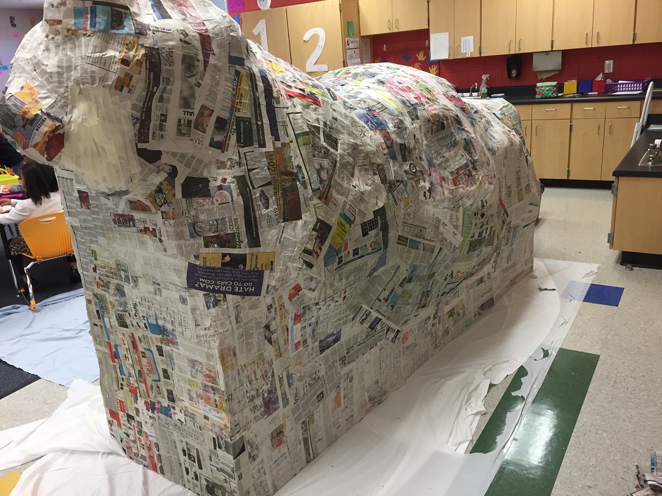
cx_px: 331
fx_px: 555
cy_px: 248
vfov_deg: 48.2
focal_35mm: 29
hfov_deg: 61.7
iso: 64
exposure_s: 1/30
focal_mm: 4.15
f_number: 2.2
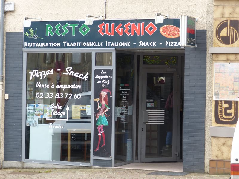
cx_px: 120
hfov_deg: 17.0
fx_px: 801
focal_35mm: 116
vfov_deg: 12.8
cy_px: 90
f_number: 3.5
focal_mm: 20.9
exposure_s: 1/125
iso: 100
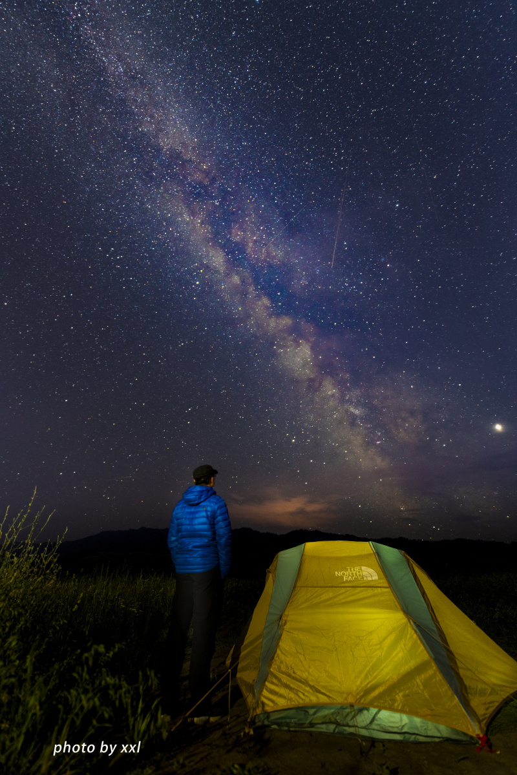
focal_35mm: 14
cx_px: 258
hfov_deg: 81.2
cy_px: 388
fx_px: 302
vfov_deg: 104.3
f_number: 1.8
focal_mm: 14
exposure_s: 30
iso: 640
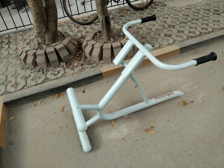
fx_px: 201
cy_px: 84
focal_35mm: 31
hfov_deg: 58.4
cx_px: 112
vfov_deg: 45.4
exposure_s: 1/50
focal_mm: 3.69
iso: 125
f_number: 2.2
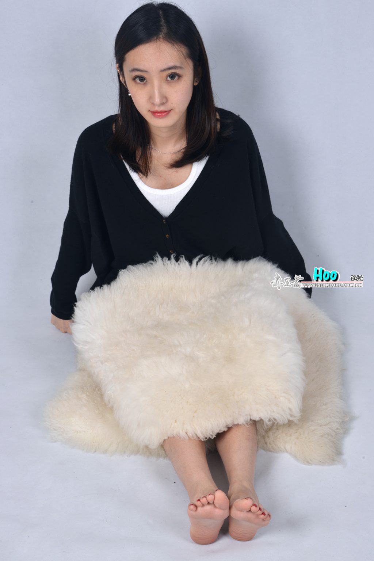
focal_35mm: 70
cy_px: 280
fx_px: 1091
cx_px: 187
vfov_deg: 28.8
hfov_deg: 19.5
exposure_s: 1/100
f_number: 14
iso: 100
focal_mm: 70
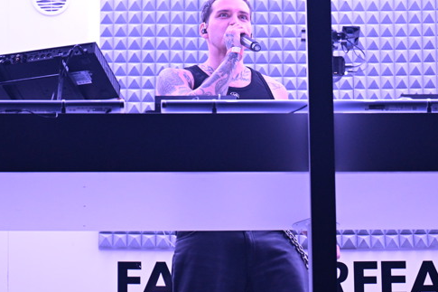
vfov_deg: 3.2
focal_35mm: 427
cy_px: 165
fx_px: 5193
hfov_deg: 4.8
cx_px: 192
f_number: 2.8
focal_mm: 200
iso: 3200
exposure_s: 1/800
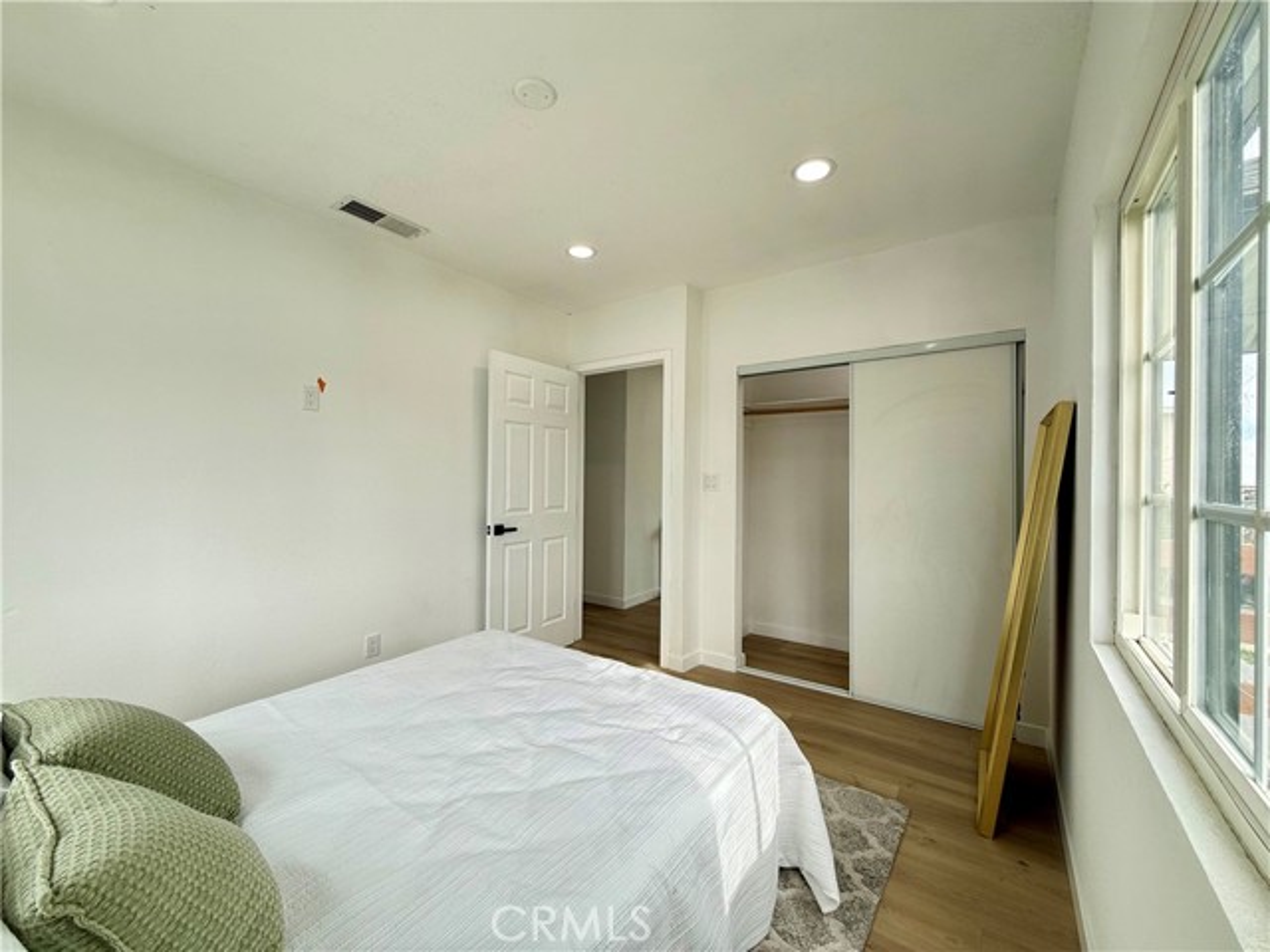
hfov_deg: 102.1
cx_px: 635
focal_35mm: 14
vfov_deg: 85.7
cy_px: 476
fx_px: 514
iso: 50
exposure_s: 1/120
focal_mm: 2.22
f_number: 2.2
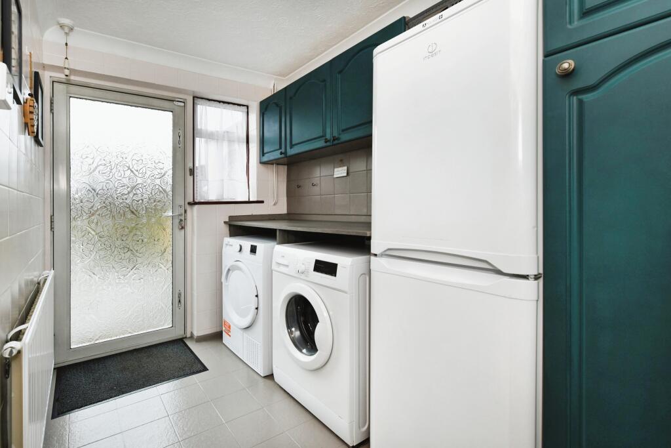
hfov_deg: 100.4
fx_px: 280
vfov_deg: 77.3
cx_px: 336
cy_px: 224
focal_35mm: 15
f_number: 8
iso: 800
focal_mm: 15
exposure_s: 1/60
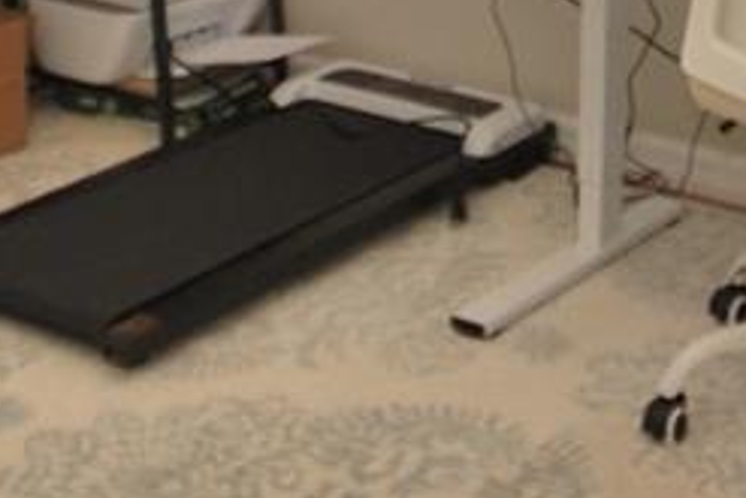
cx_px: 507
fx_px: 2011
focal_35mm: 97
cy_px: -383
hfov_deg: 20.9
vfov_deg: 12.9
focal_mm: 10
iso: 100
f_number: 3.5
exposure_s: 1/60
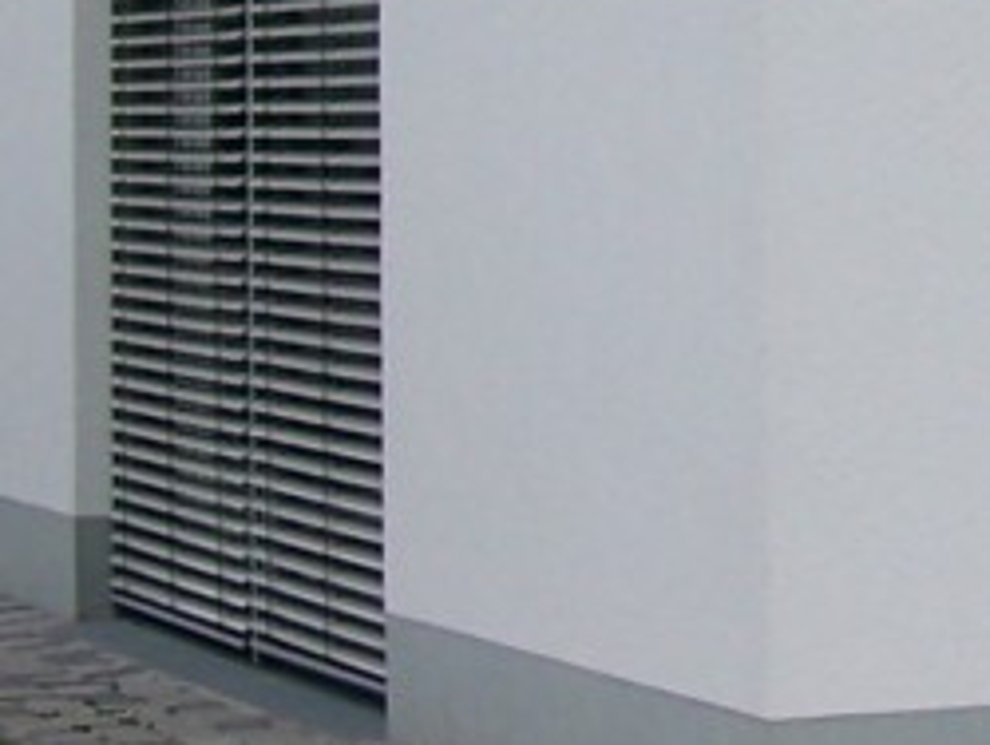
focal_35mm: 176
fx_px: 5038
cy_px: -301
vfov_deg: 8.3
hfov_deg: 10.8
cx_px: 1441
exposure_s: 1/250
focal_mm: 6.3
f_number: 2.8
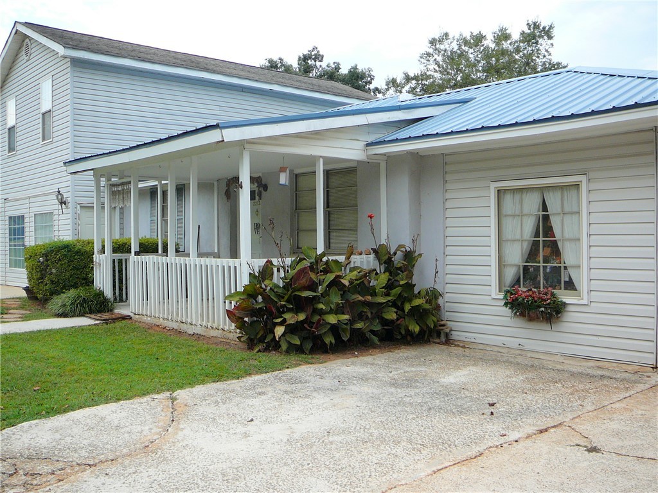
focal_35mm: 35
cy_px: 246
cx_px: 329
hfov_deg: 52.6
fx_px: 665
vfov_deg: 40.7
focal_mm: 5.2
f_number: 2.8
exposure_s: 1/500
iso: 80
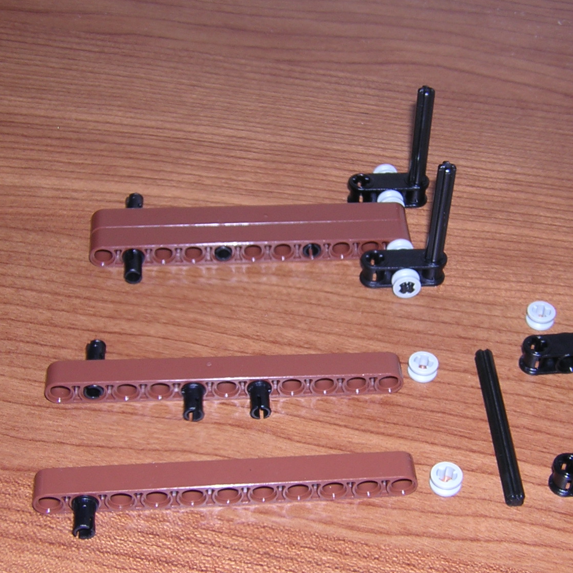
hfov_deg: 25.3
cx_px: 335
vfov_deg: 25.4
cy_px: 301
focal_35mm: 68
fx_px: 1273
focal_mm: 7.1
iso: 100
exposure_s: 1/60.1
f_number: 6.4
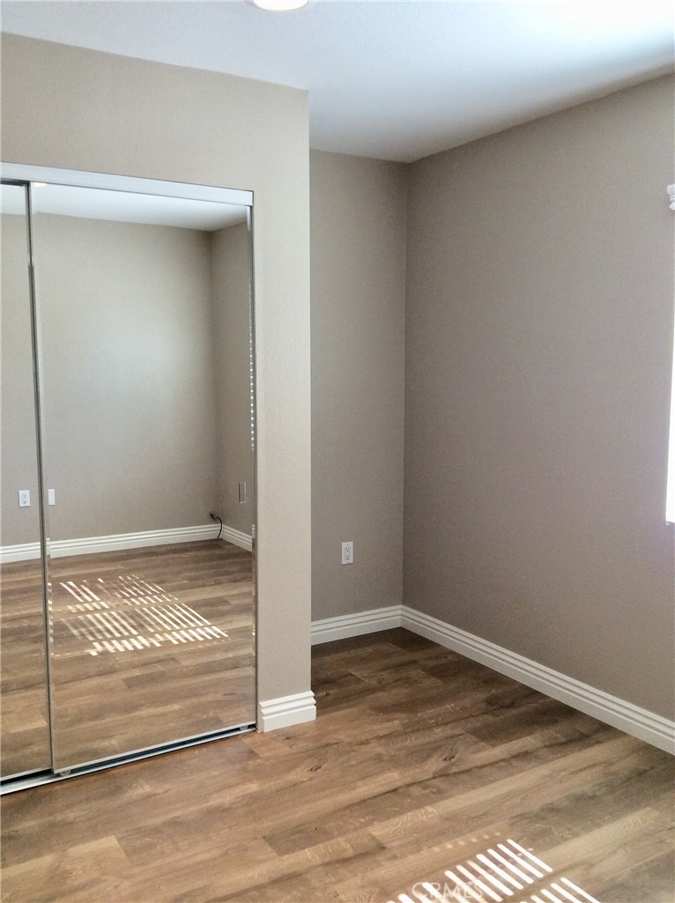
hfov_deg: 44.1
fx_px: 834
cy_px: 452
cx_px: 338
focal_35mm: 32
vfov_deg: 56.9
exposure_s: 1/120
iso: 64
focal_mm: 3.3
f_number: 2.4
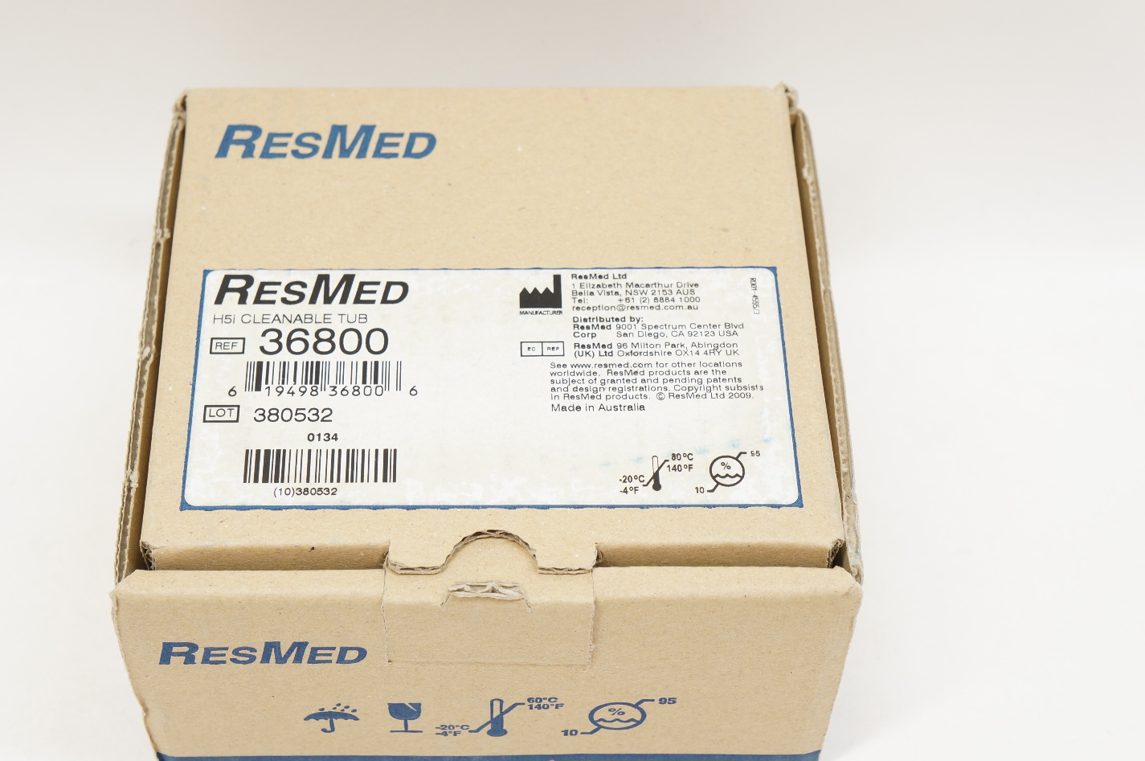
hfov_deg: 31.4
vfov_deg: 21.2
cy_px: 409
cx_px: 516
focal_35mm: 64
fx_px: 2033
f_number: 7.1
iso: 400
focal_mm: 38
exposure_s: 1/30
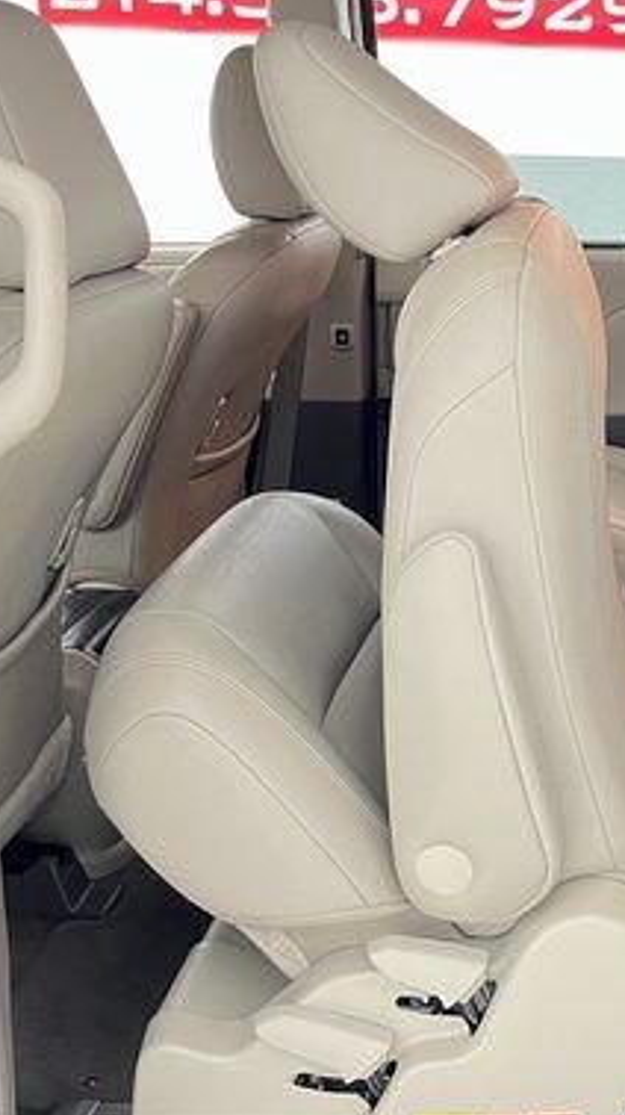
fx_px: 1417
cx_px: 613
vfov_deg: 42.9
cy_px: 602
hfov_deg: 23.9
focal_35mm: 48
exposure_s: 1/30
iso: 500
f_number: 1.6
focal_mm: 5.1
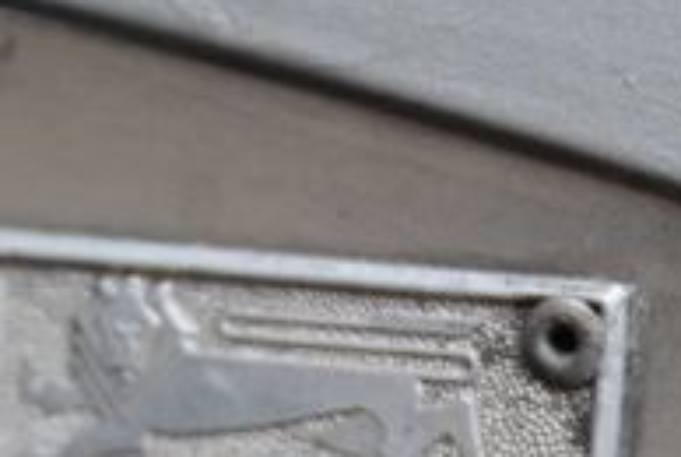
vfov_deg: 4.2
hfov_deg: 6.3
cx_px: 28
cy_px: 538
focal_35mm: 327
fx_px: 6195
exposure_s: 1/160
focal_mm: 66
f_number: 6.3
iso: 800
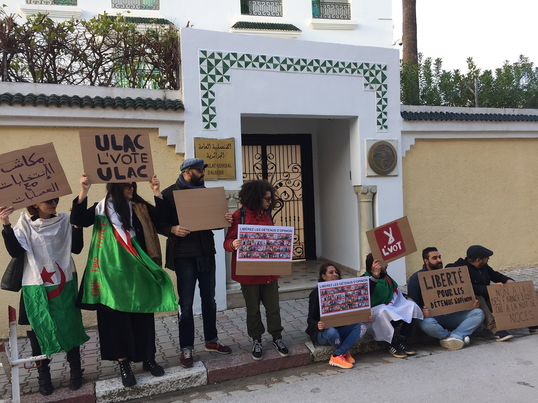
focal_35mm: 29
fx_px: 451
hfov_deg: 61.7
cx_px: 269
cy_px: 202
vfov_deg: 48.2
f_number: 2.2
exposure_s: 1/149
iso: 32
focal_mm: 4.15
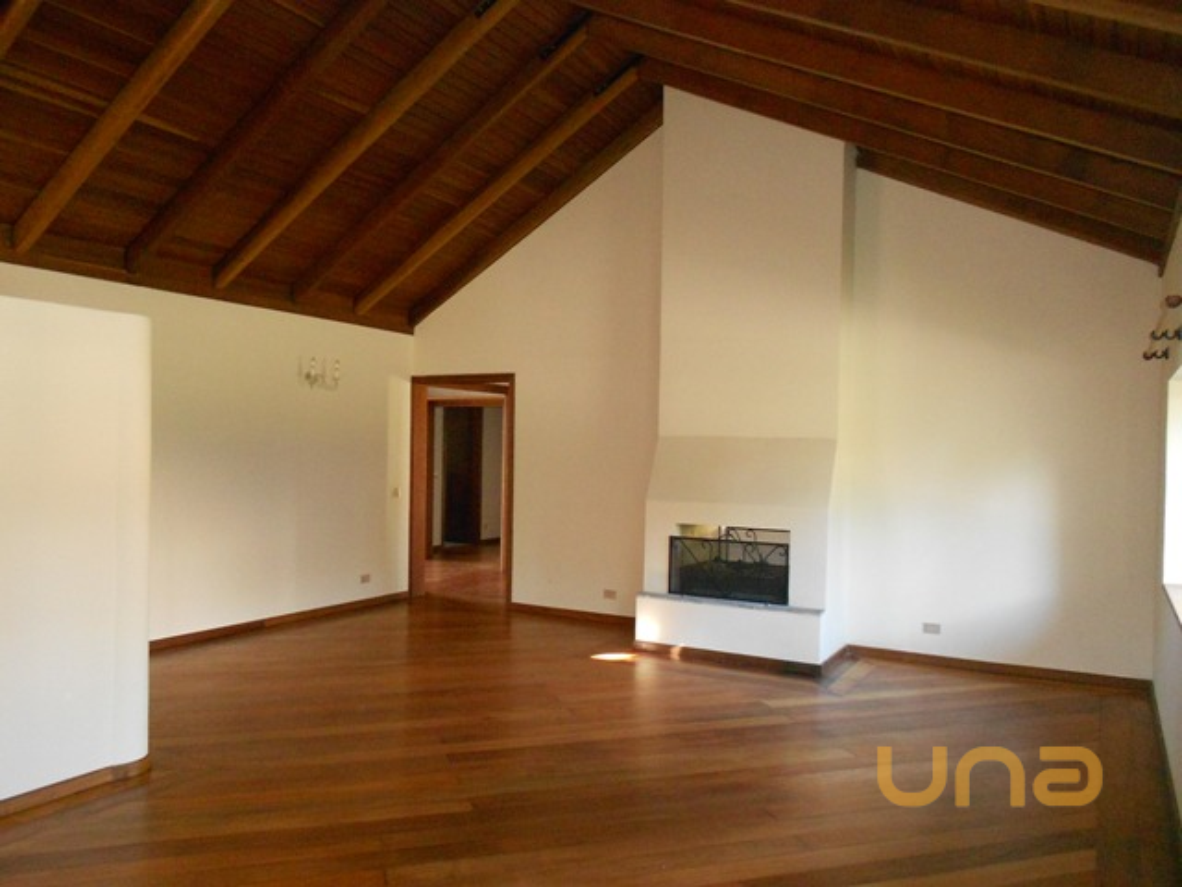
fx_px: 888
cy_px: 444
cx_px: 591
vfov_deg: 53.1
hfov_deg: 67.3
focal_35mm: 26
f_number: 3.2
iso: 500
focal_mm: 4.6
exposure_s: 1/25
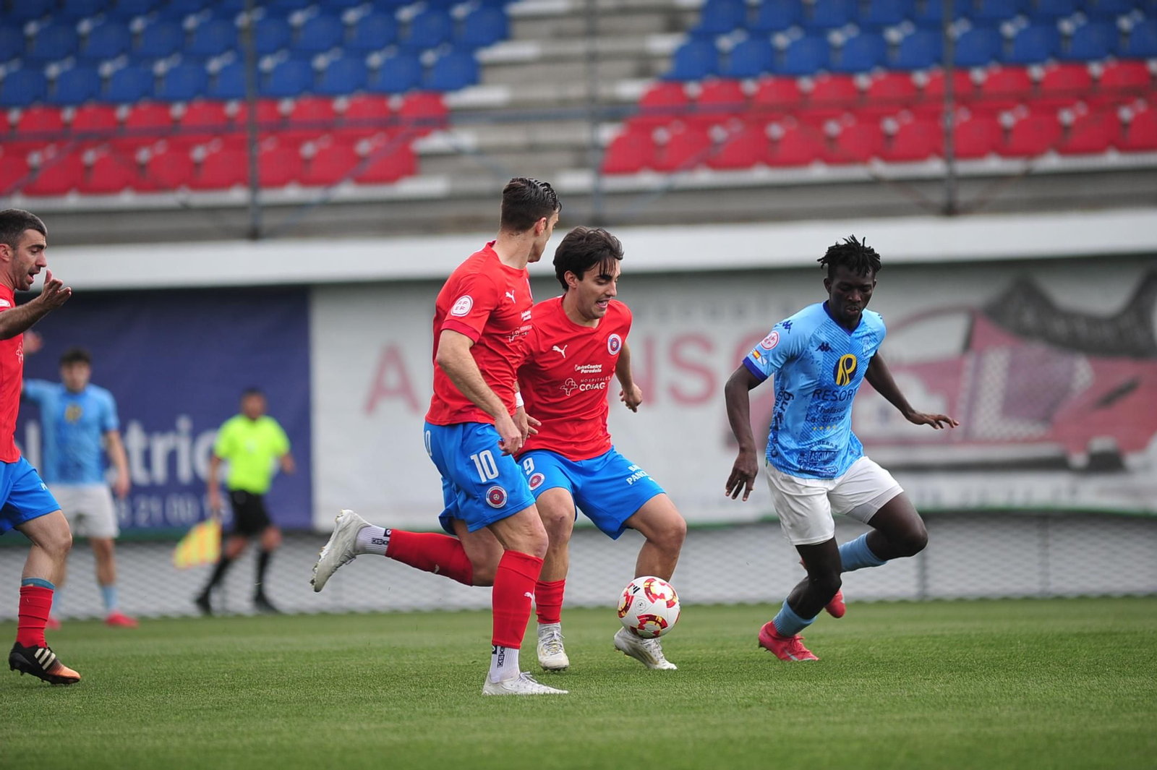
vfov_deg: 4.6
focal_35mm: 300
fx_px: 9636
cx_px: 578
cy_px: 385
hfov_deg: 6.9
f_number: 3.2
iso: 400
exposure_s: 1/1600
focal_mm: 300
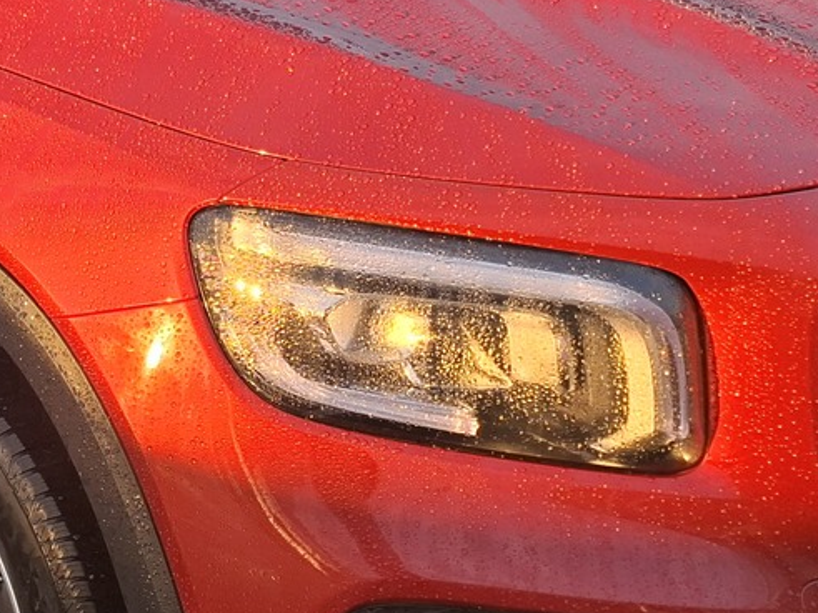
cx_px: -35
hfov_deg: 24.6
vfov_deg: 19.6
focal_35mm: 75
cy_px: 238
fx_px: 1772
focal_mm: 5.54
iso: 50
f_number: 1.8
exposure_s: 1/159
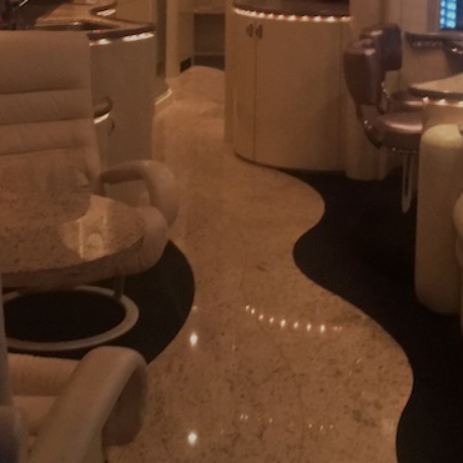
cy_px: 49
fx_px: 1044
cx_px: 241
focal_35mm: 69
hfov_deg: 25.0
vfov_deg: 24.3
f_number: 2.2
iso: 200
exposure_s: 1/20
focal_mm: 4.15
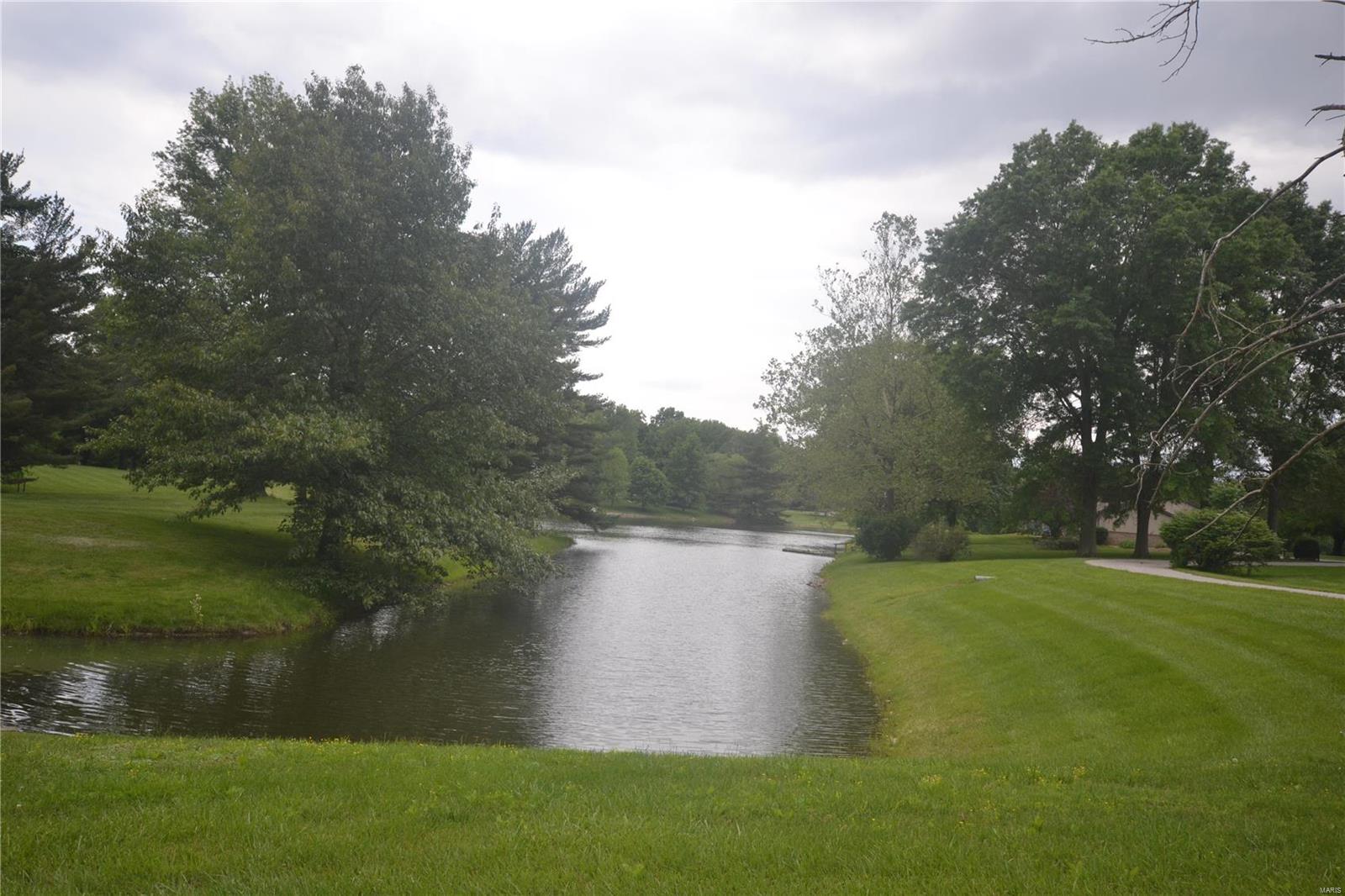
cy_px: 448
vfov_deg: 43.6
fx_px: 1121
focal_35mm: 30
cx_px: 672
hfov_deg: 61.9
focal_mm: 20
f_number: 5.6
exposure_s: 1/125
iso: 160
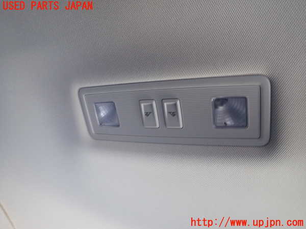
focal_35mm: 25
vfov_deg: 54.9
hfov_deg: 69.4
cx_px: 153
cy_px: 114
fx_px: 221
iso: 400
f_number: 2
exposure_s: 1/30
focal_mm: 4.5
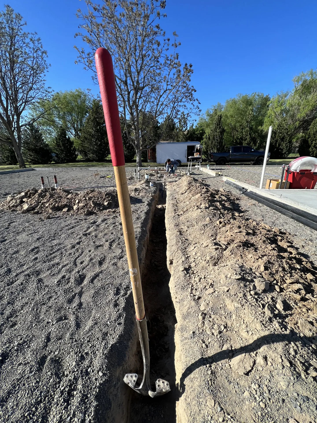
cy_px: 212
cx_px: 158
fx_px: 159
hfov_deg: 89.9
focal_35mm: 13
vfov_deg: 106.2
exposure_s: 1/1064
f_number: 1.8
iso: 32
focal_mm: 1.57
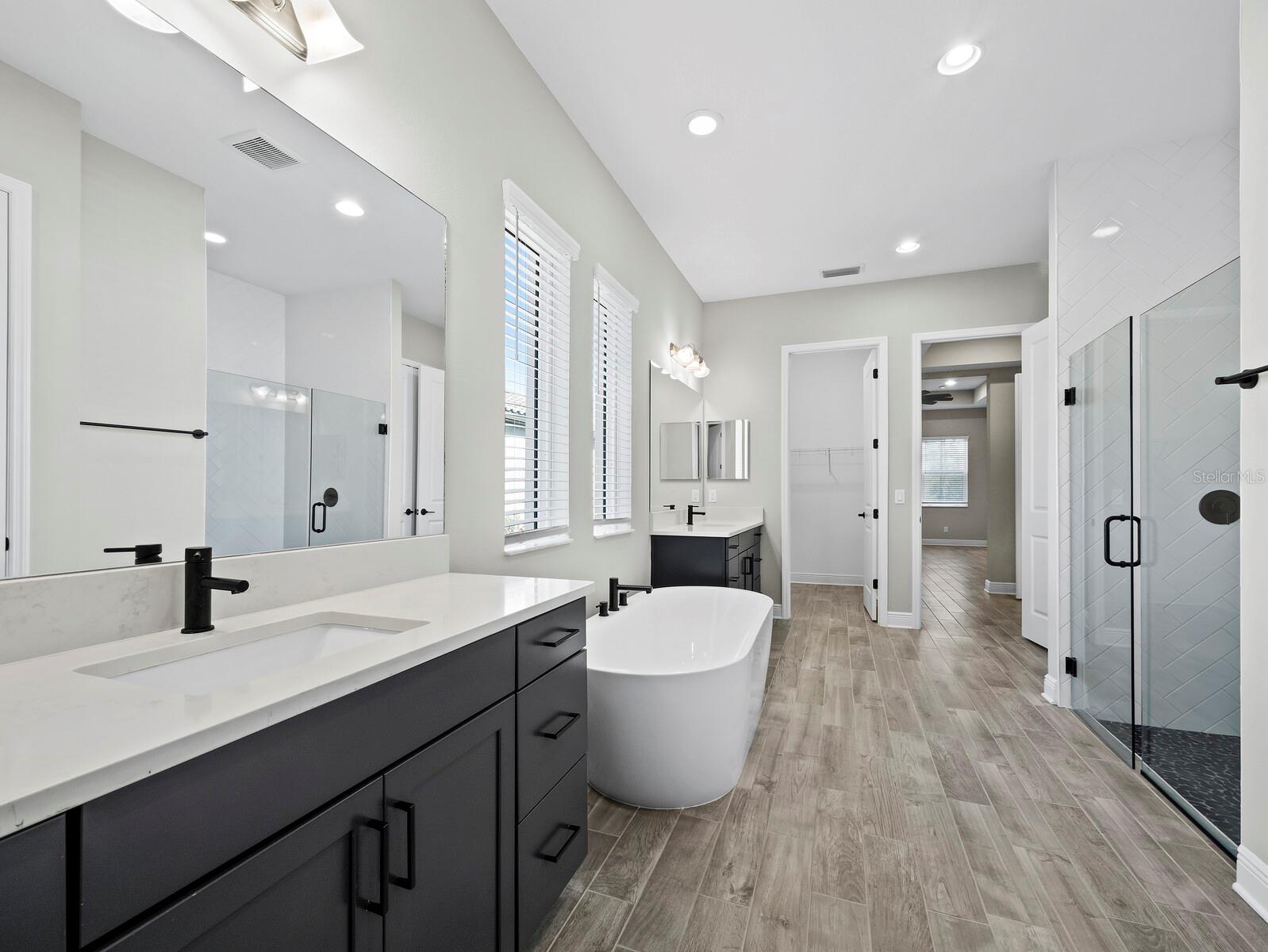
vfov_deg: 85.7
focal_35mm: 14
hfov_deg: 102.0
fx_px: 513
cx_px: 634
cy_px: 476
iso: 320
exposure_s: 1/4
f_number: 10
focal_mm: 7
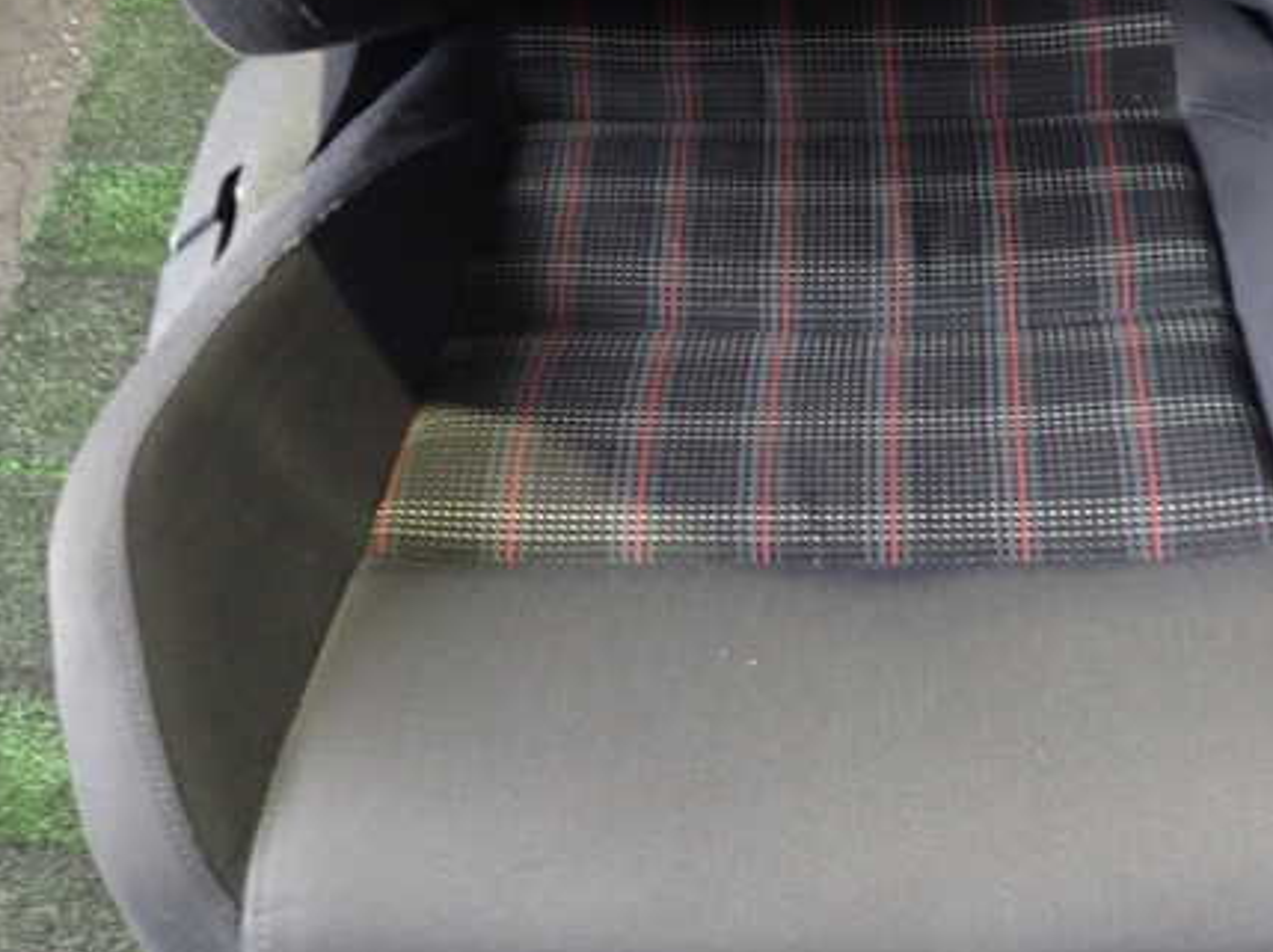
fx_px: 1543
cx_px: 816
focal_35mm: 42
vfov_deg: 34.2
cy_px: 549
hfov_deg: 44.4
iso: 800
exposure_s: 1/30
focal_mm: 5.4
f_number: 2.3
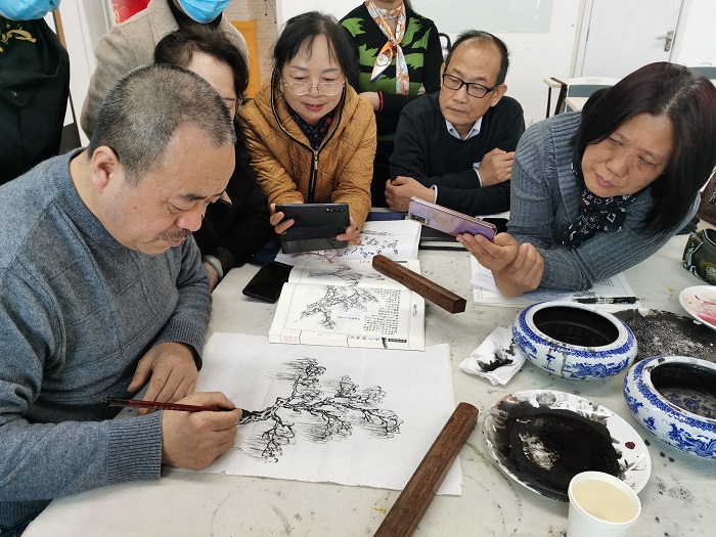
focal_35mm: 27
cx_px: 358
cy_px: 268
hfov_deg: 65.3
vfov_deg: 51.4
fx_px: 558
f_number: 1.6
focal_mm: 5.56
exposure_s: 1/50
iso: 160
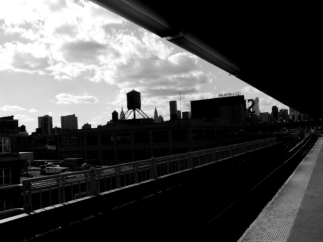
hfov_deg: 52.6
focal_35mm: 35
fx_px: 327
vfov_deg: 40.7
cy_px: 121
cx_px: 162
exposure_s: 1/640
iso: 100
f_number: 8
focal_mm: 7.4
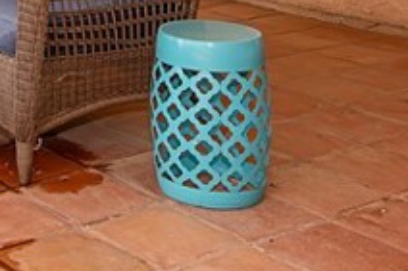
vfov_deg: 14.2
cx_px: -106
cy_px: -185
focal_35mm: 87
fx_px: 985
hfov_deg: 21.4
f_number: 8
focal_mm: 12
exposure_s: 1/250
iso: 320
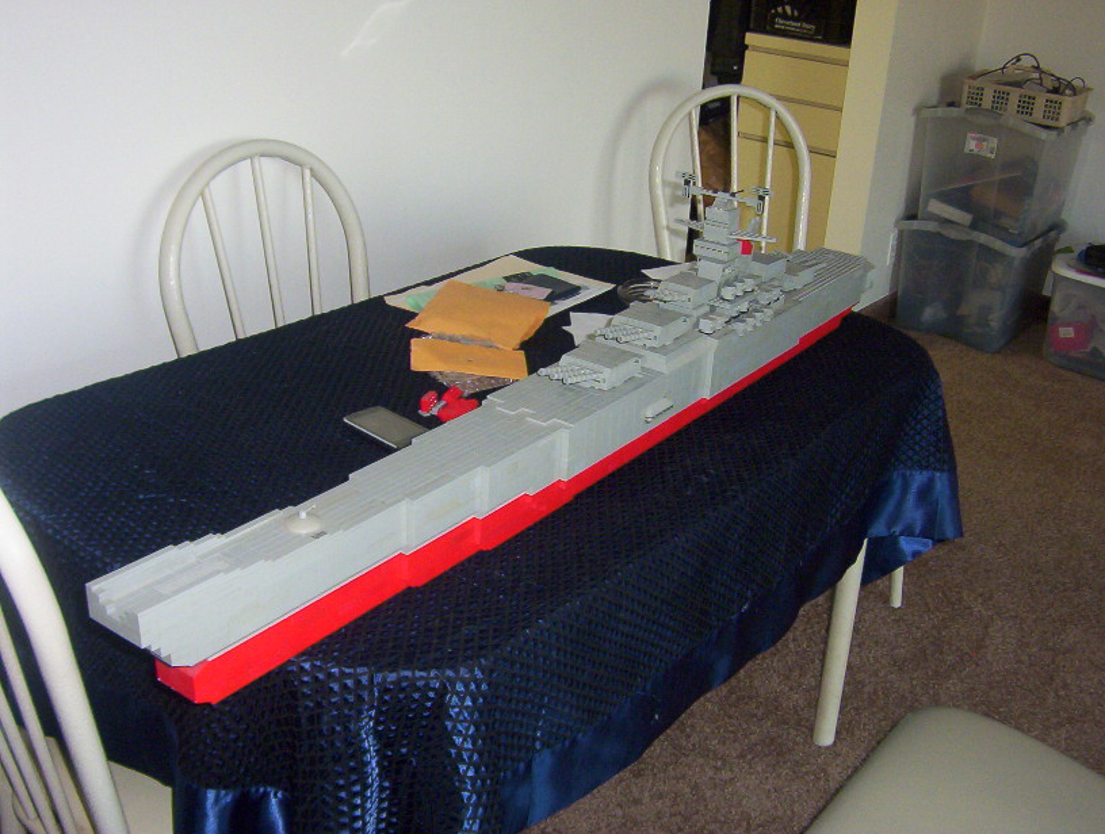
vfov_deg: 39.8
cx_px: 552
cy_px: 417
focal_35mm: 36
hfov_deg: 51.2
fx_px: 1152
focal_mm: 5.54
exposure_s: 1/30
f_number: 2.76
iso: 140
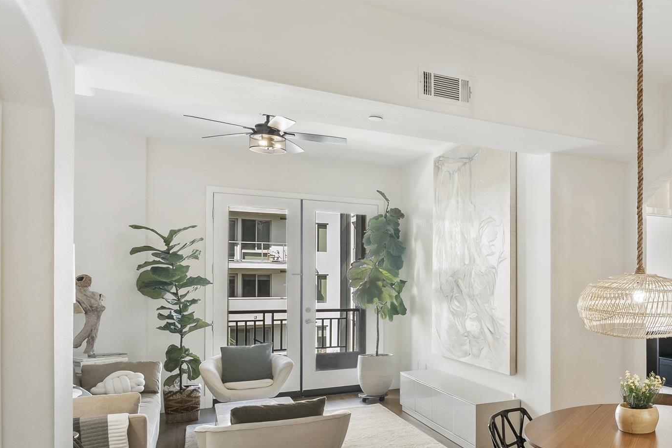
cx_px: 575
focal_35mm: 29
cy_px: 295
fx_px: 541
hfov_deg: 56.9
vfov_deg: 44.4
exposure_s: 1/2.5
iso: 500
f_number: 8
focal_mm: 16
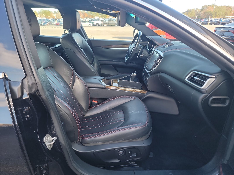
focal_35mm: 24
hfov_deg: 71.6
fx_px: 162
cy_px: 88
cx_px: 117
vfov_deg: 56.8
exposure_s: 1/59
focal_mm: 6.7
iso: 107
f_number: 1.8
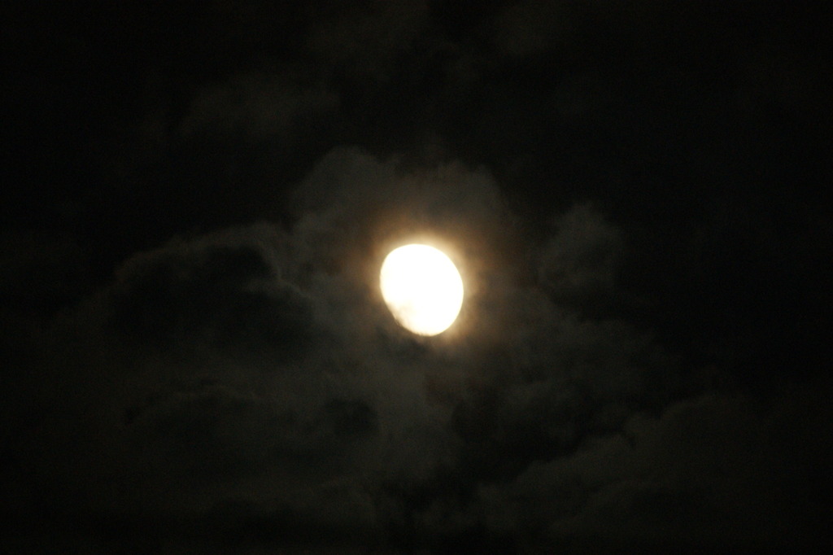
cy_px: 278
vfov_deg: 3.1
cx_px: 416
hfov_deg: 4.6
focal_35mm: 450
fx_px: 10409
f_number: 5.6
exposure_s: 1/20
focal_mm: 300
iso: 800
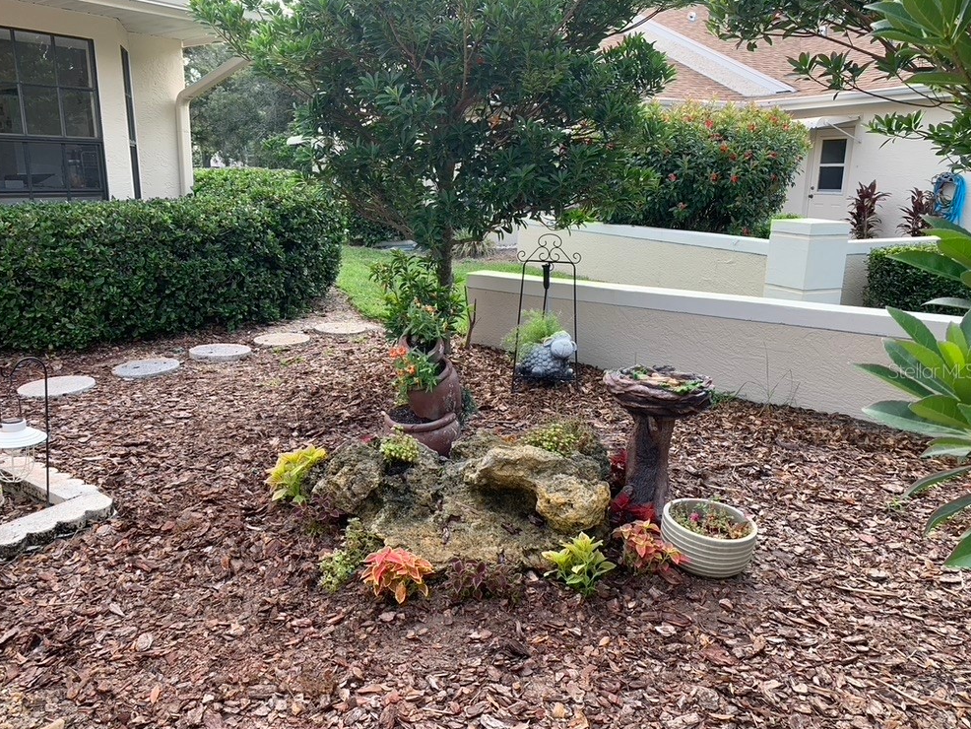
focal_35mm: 27
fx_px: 758
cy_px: 370
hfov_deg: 65.3
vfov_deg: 51.4
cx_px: 477
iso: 25
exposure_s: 1/282
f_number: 1.8
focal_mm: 4.25
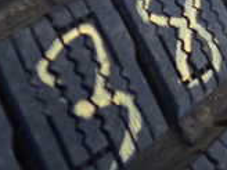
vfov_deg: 12.0
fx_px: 767
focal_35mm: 117
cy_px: -104
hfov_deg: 16.0
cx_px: 291
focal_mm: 5.79
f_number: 2.4
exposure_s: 1/125
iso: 400
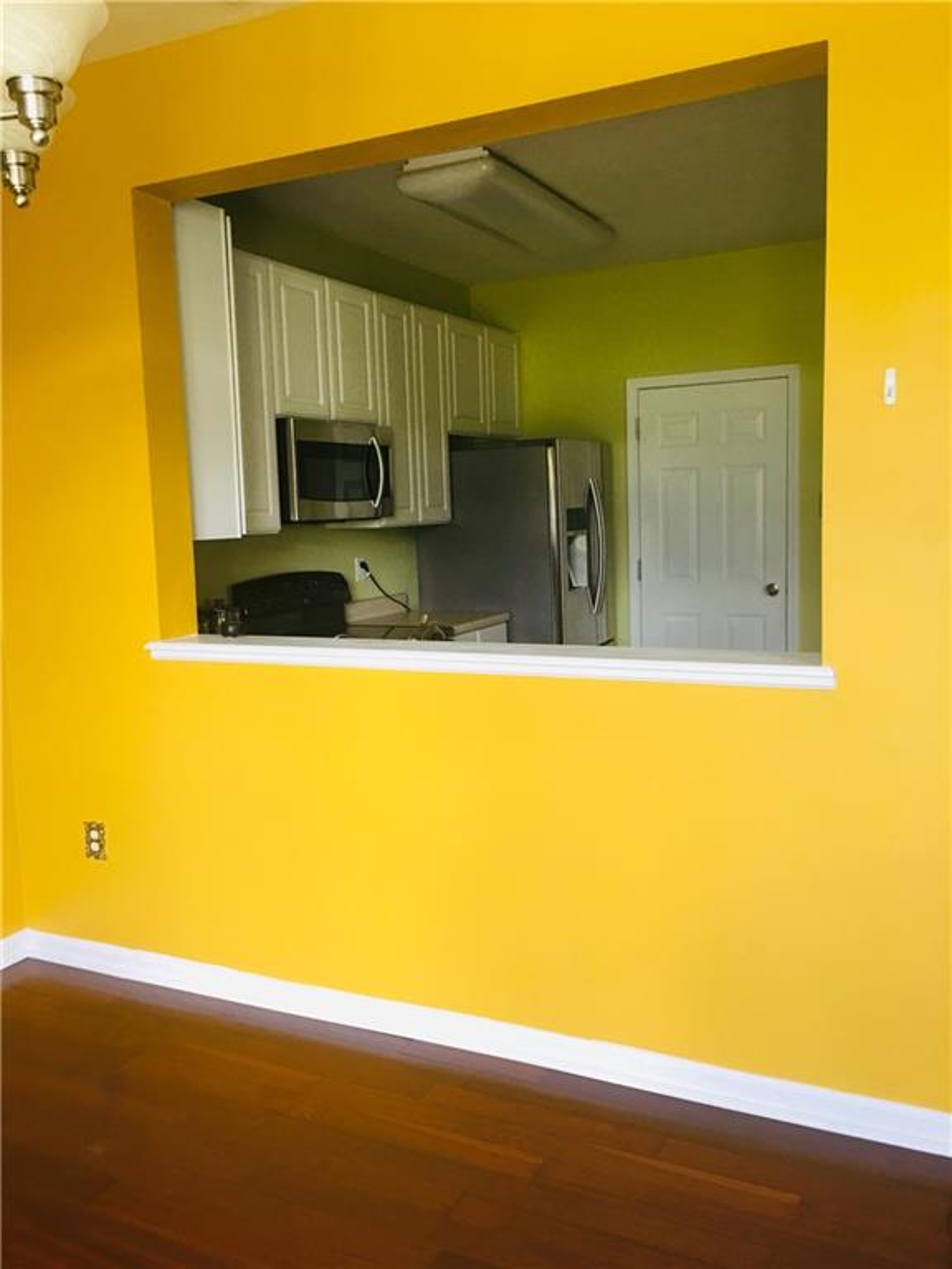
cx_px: 476
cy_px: 634
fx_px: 1063
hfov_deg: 48.2
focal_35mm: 29
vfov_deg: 61.7
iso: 32
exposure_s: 1/15
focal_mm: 4.15
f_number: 2.2
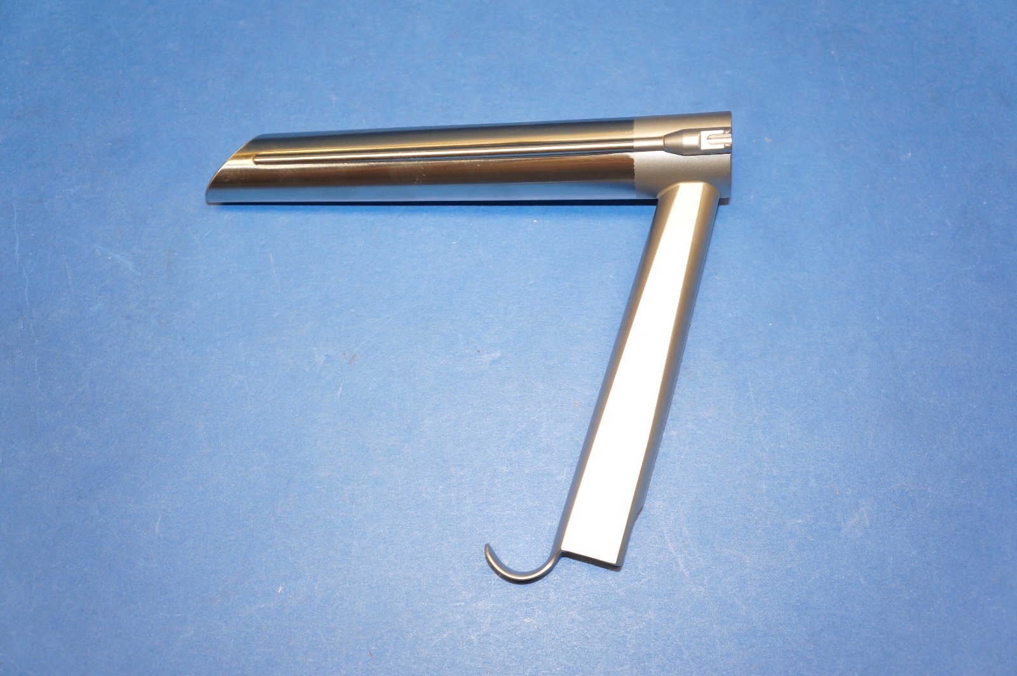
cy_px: 338
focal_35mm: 45
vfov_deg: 29.8
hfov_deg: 43.6
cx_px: 508
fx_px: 1270
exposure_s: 1/60
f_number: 4
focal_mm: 30
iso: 400
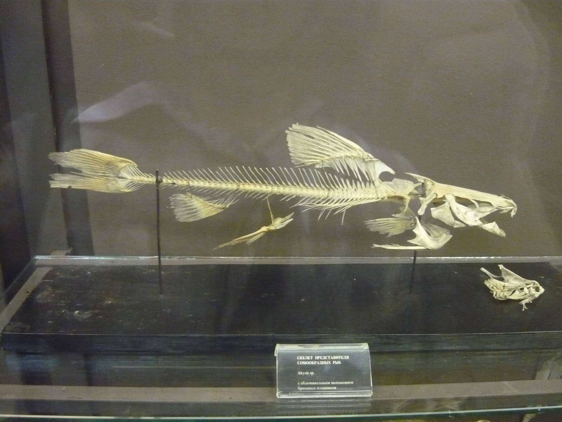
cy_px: 211
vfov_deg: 42.9
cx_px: 281
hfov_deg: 55.4
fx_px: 536
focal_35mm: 33
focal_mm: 5.5
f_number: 2.8
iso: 800
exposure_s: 1/10
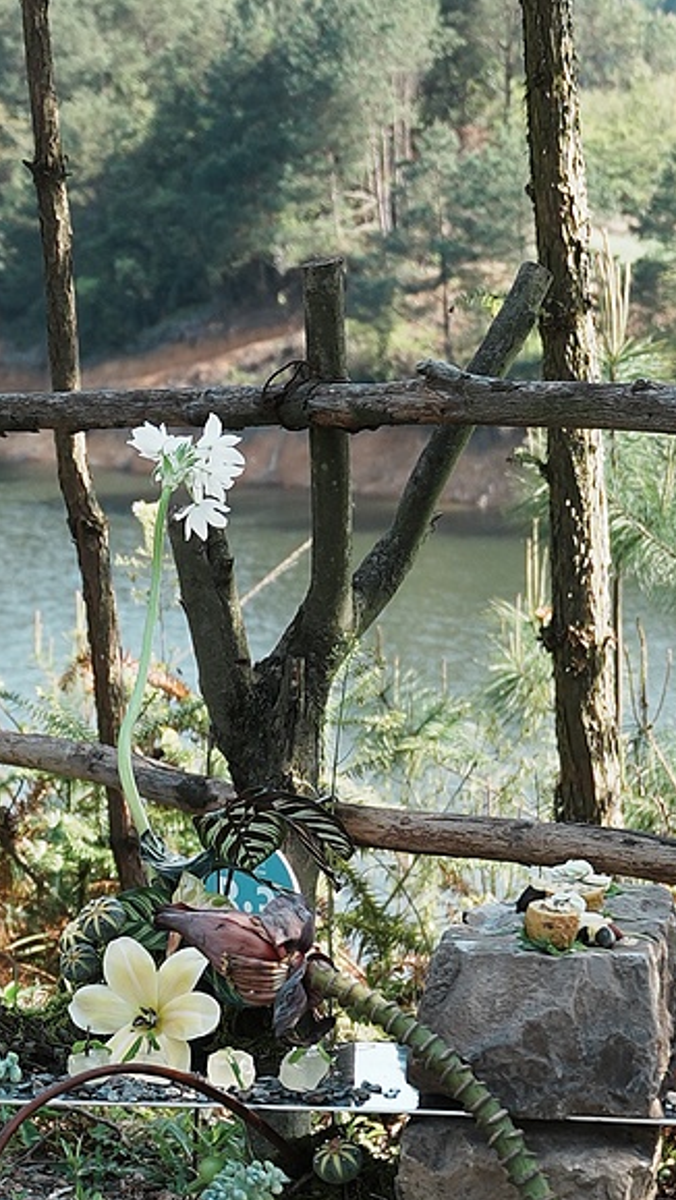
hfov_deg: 9.6
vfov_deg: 17.1
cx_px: -6
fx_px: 3980
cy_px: 891
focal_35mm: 125
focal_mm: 24
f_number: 2.8
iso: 100
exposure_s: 1/500
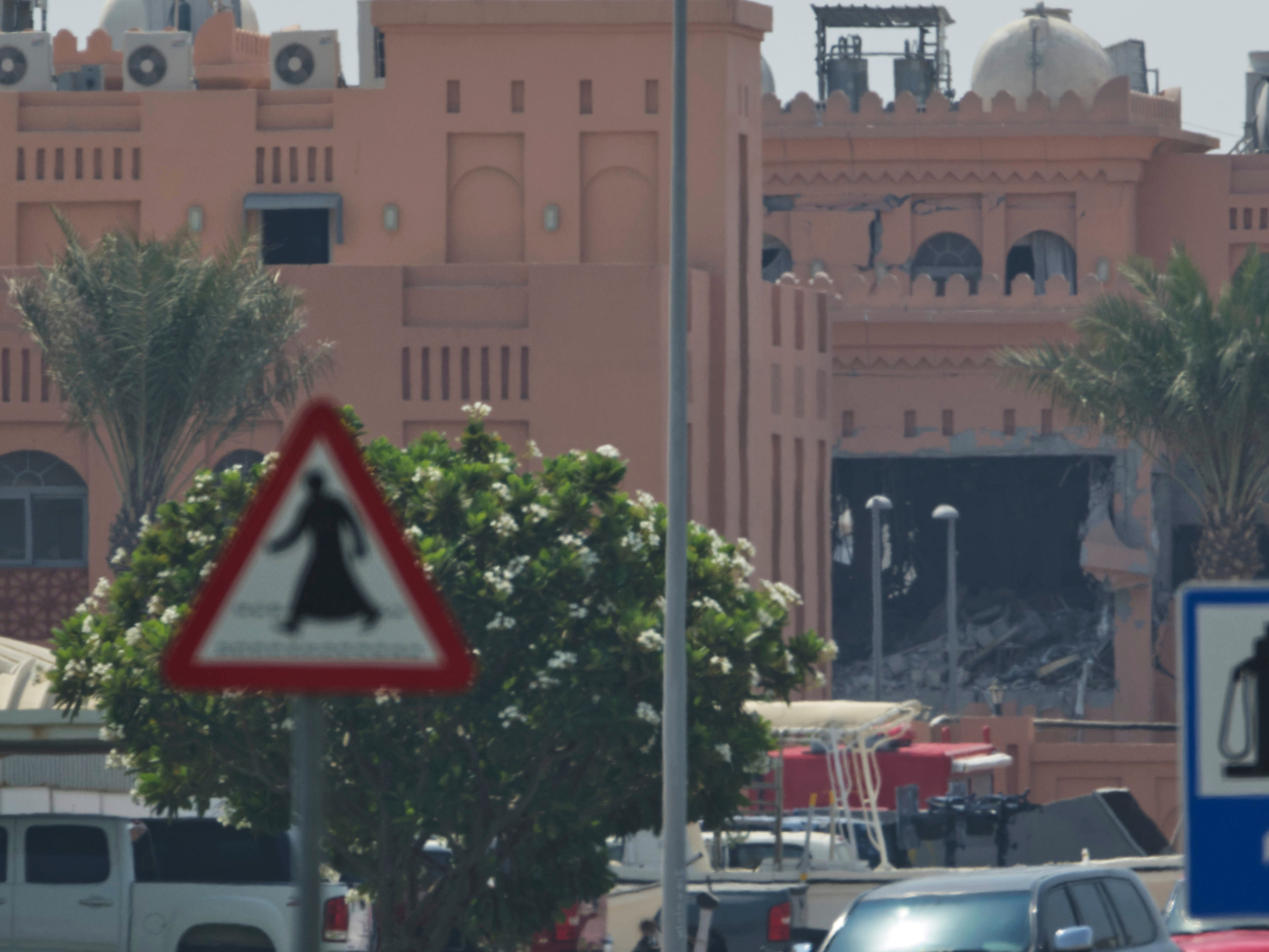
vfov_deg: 1.7
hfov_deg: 2.3
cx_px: 813
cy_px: 425
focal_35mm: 853
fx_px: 31269
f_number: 6.3
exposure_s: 1/500
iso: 200
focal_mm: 400
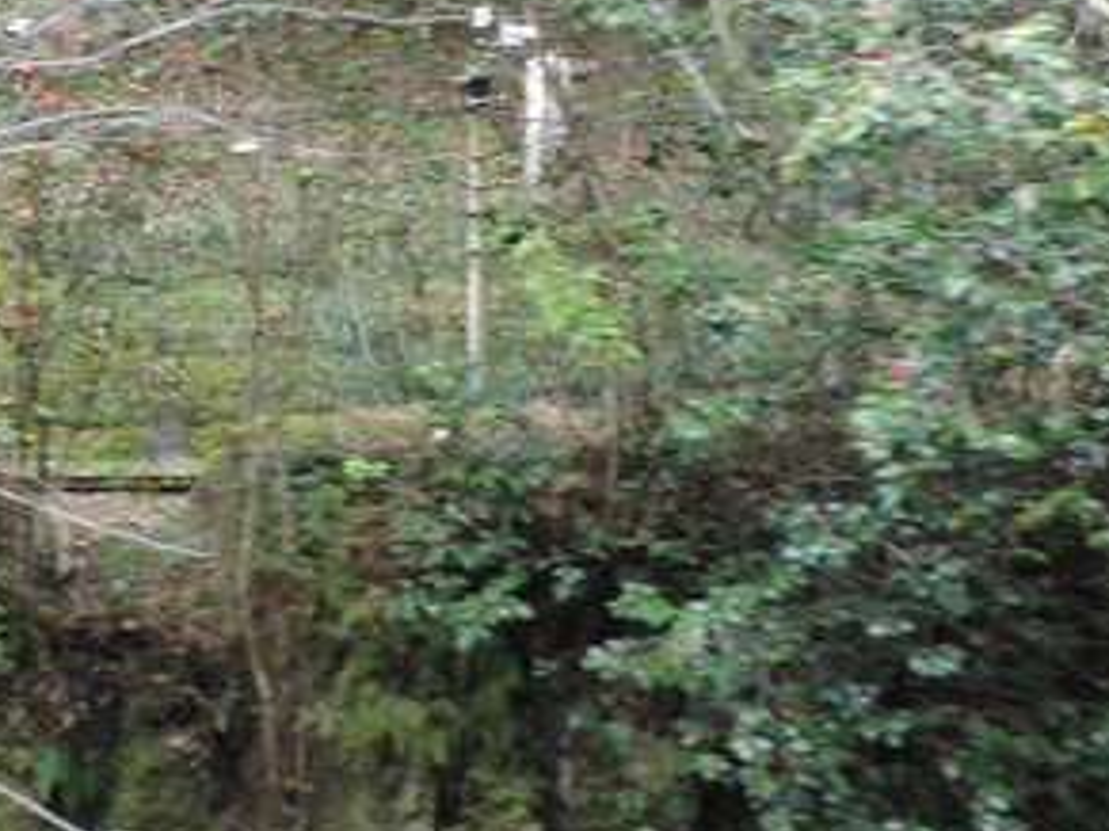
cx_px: 38
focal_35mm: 66
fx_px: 2114
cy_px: 46
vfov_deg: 21.6
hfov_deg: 27.9
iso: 80
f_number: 3
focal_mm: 4.3
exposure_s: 1/40
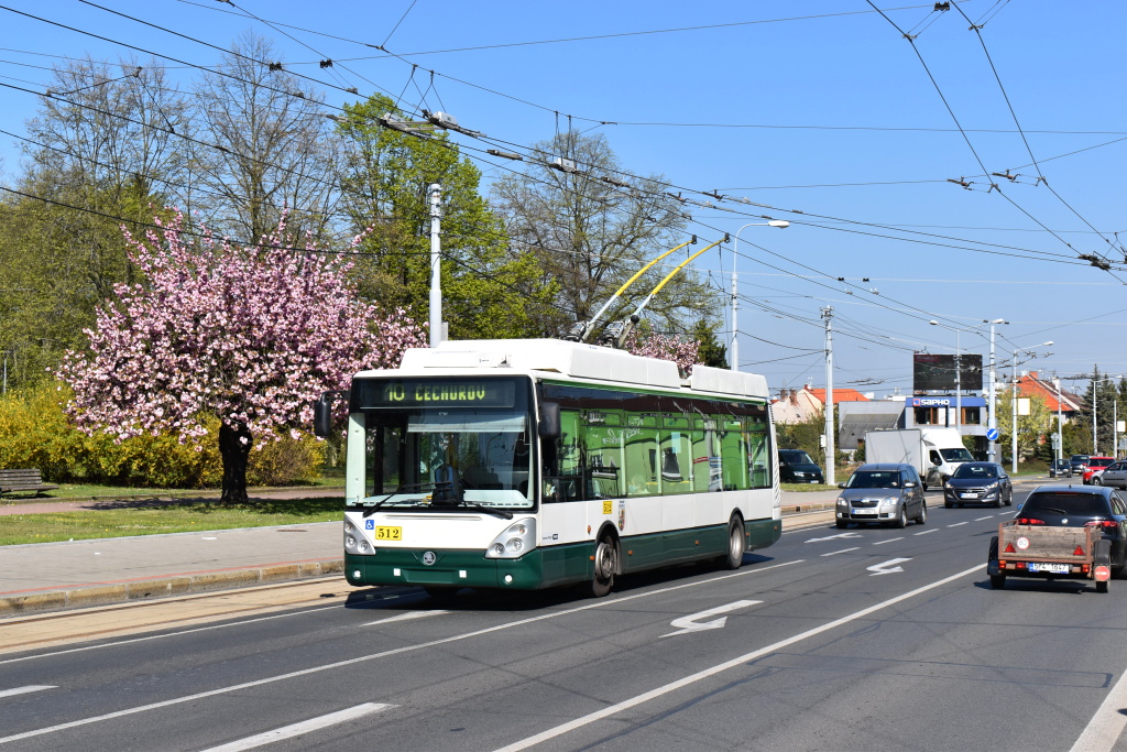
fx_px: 1785
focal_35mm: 57
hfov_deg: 35.0
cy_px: 376
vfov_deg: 23.8
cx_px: 564
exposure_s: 1/400
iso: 200
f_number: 10
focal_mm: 38
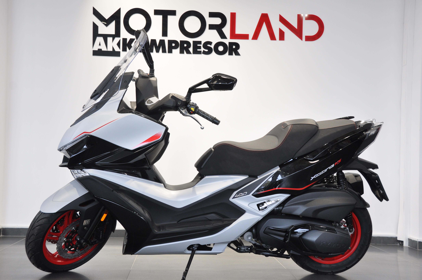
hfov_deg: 41.2
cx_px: 211
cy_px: 140
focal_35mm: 48
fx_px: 562
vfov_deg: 28.0
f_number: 7.1
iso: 640
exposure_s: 1/50
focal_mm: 32
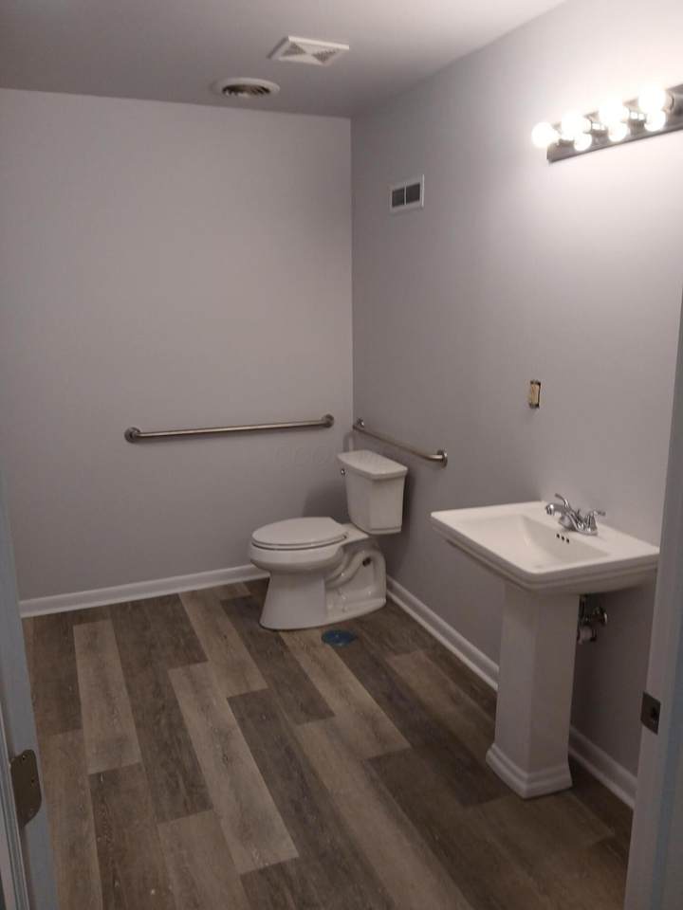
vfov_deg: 67.3
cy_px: 455
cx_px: 342
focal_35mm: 26
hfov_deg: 53.1
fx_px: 684
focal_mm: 3.98
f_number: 1.8
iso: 125
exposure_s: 1/60
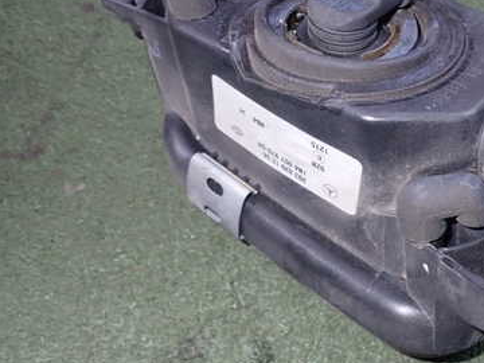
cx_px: 379
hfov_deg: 37.0
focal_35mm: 50
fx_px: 699
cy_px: 144
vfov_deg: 29.0
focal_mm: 5.4
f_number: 6.3
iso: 125
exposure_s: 1/30
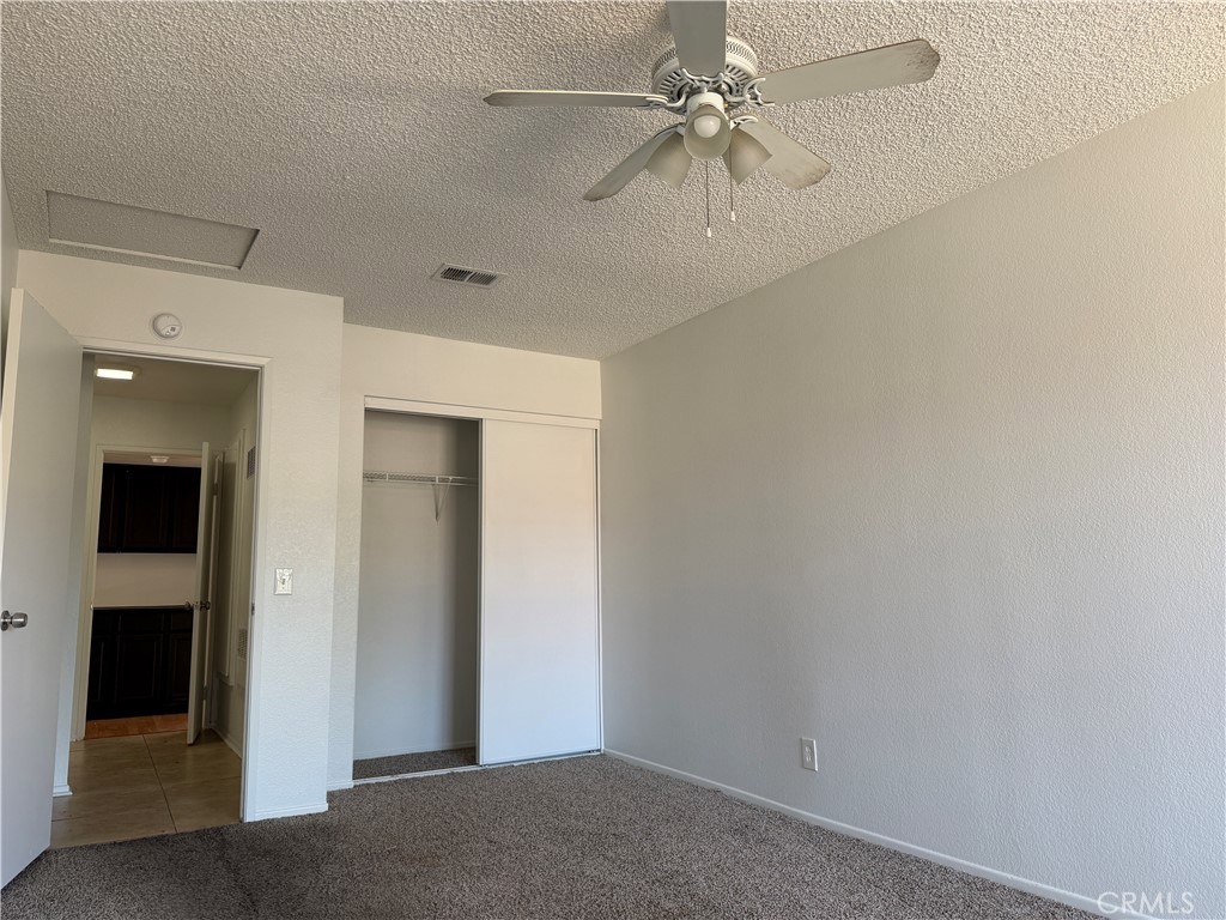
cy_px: 460
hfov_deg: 71.6
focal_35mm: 24
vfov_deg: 56.8
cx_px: 613
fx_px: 850
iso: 125
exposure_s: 1/121
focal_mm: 6.76
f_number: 1.78
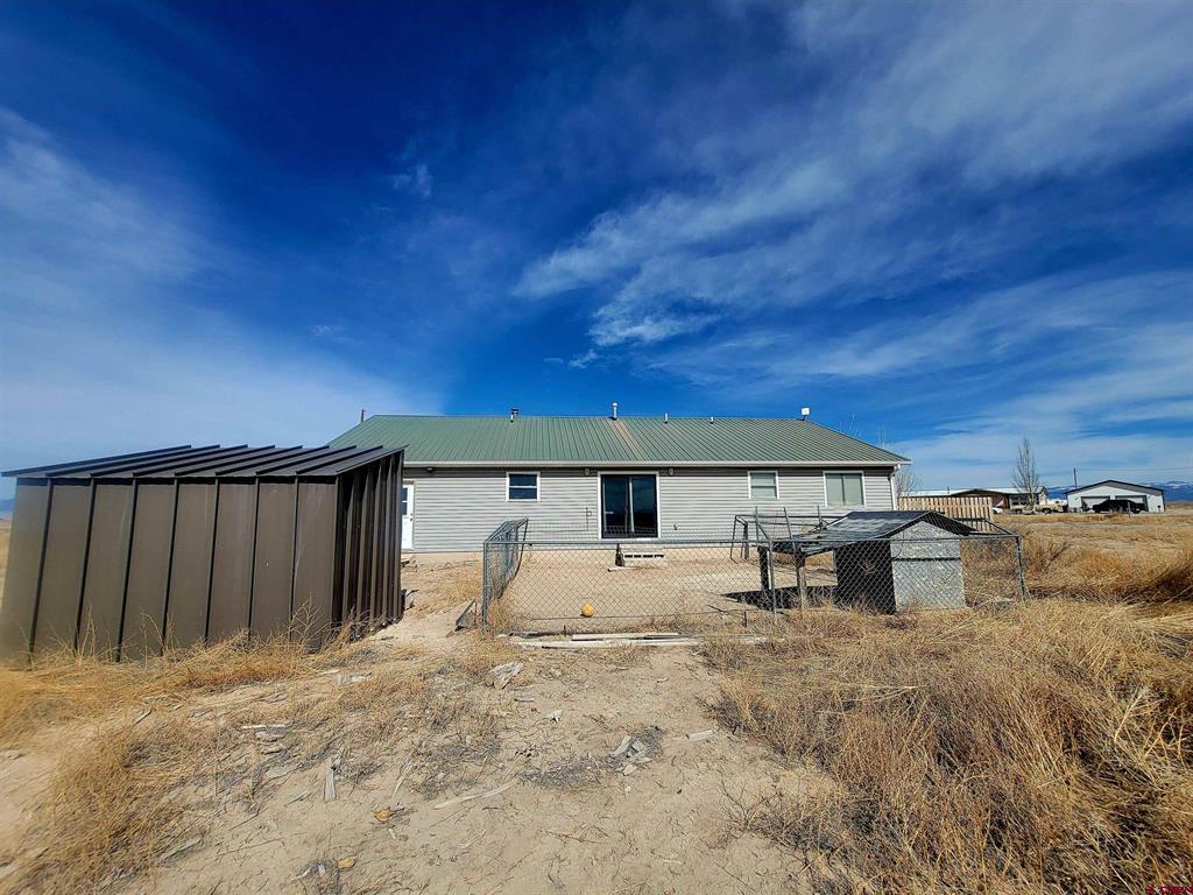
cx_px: 596
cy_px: 448
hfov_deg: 106.2
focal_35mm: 13
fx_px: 448
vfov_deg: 89.9
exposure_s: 1/3333
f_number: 2.2
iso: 50
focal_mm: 2.2
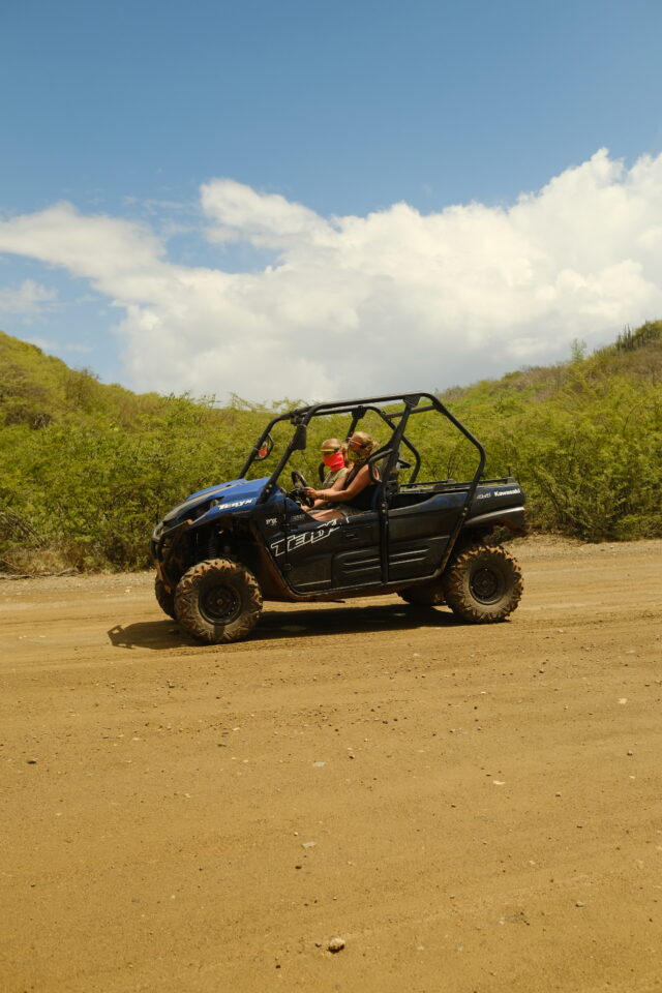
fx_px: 965
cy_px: 496
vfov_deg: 54.4
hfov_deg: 37.9
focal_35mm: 35
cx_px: 331
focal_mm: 23
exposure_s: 1/6000
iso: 320
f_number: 2.8
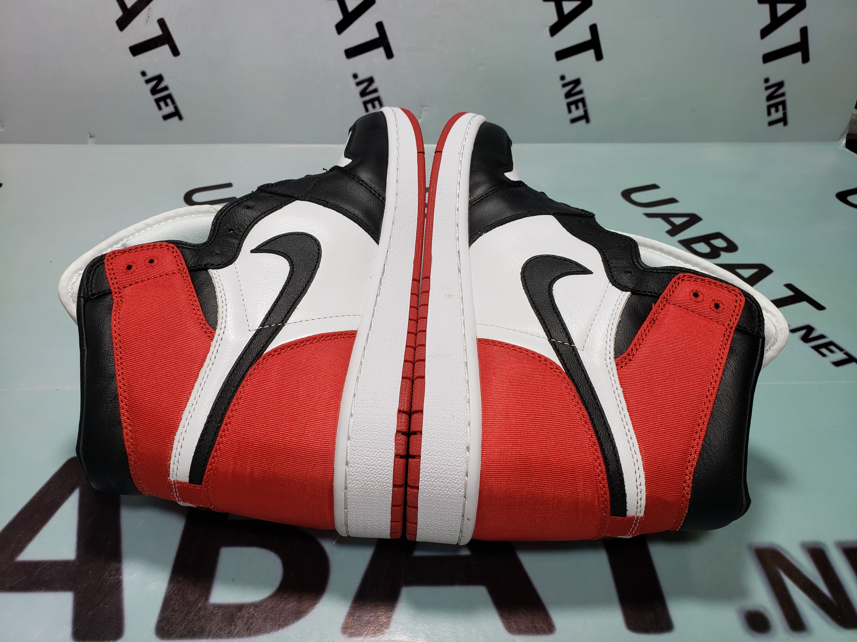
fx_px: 644
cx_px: 428
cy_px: 321
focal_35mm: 26
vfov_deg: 53.1
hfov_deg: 67.3
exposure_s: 1/100
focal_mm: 4.3
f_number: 2.4
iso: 100
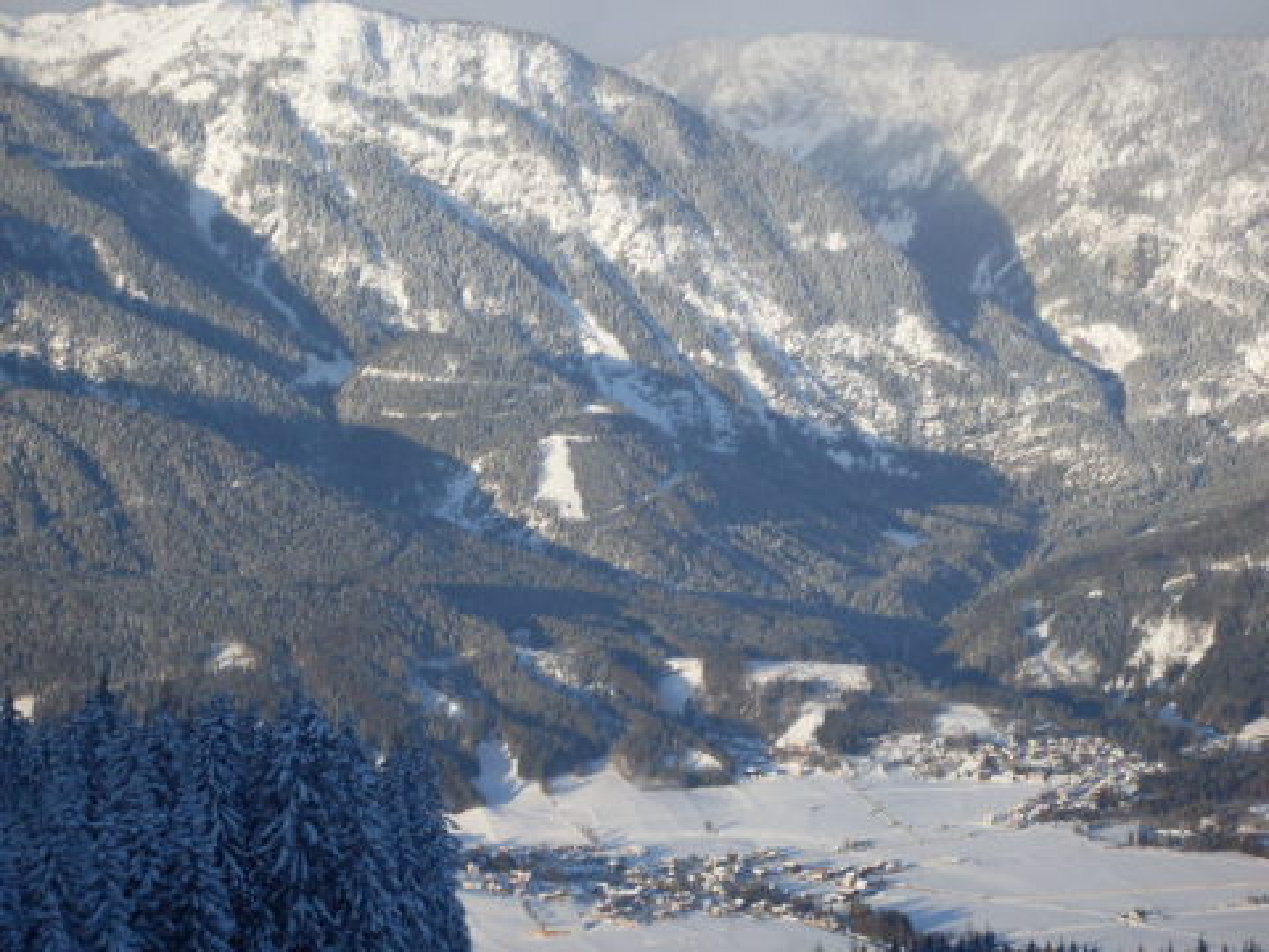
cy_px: 476
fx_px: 4179
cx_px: 634
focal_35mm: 114
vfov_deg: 13.0
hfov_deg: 17.3
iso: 80
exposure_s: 1/350
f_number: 5.2
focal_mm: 18.9
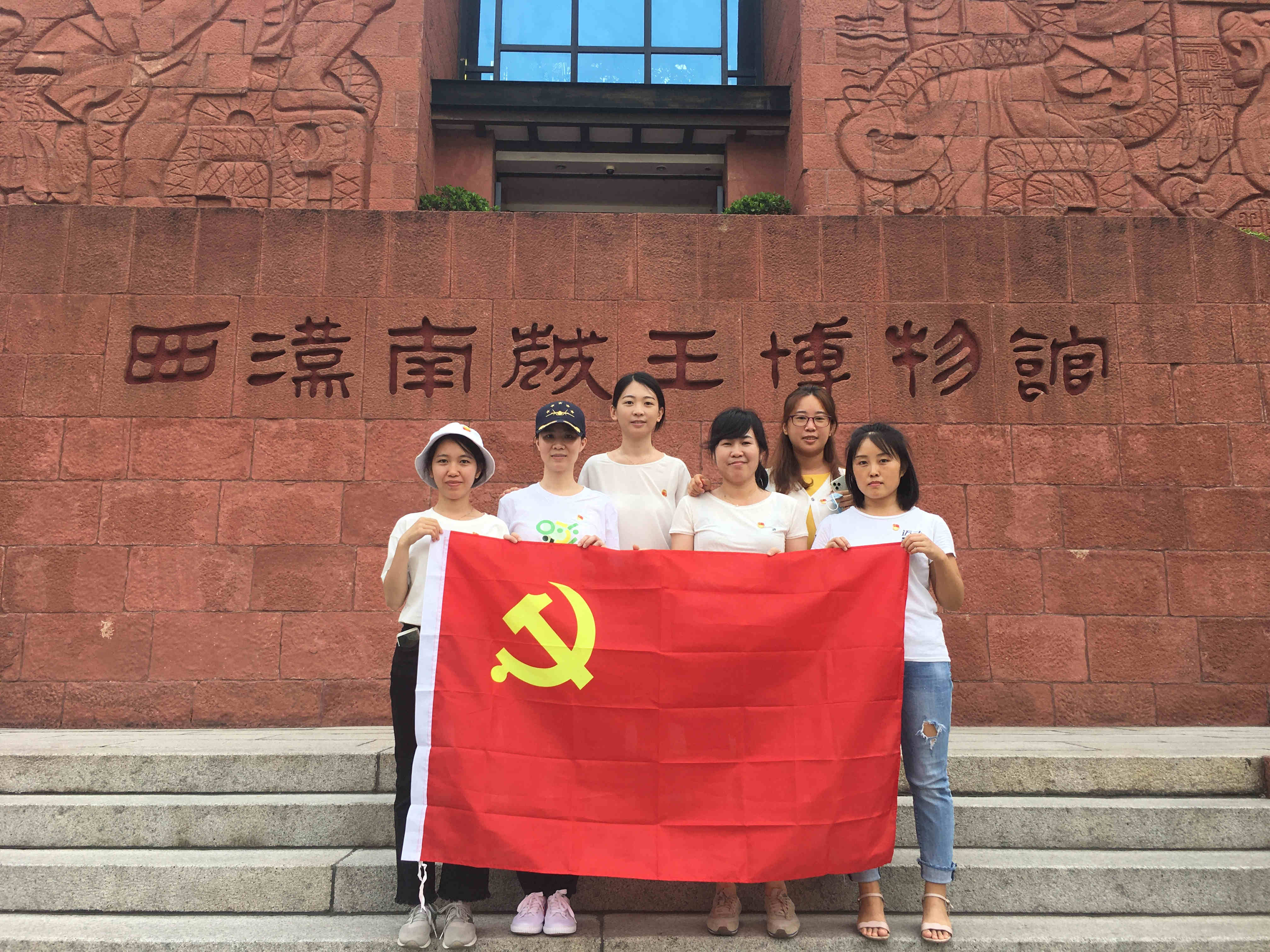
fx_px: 1064
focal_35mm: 29
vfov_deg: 48.2
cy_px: 476
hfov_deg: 61.7
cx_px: 635
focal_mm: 4.15
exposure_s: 1/327
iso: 25
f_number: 2.2
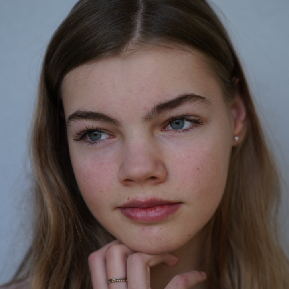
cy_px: 179
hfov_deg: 17.6
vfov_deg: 17.5
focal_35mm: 99
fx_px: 935
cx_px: 141
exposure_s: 1/400
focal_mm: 70
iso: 250
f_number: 2.8
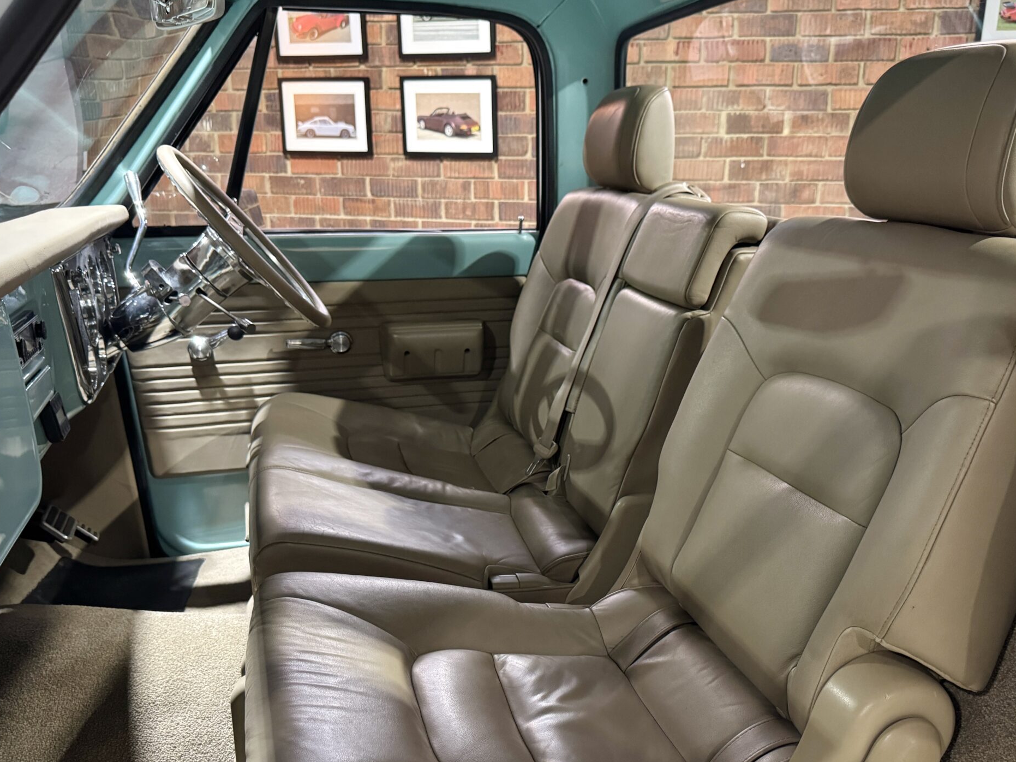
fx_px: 968
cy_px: 470
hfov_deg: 55.3
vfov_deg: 42.7
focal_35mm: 33
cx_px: 560
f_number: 1.78
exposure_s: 1/33
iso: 640
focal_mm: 6.76
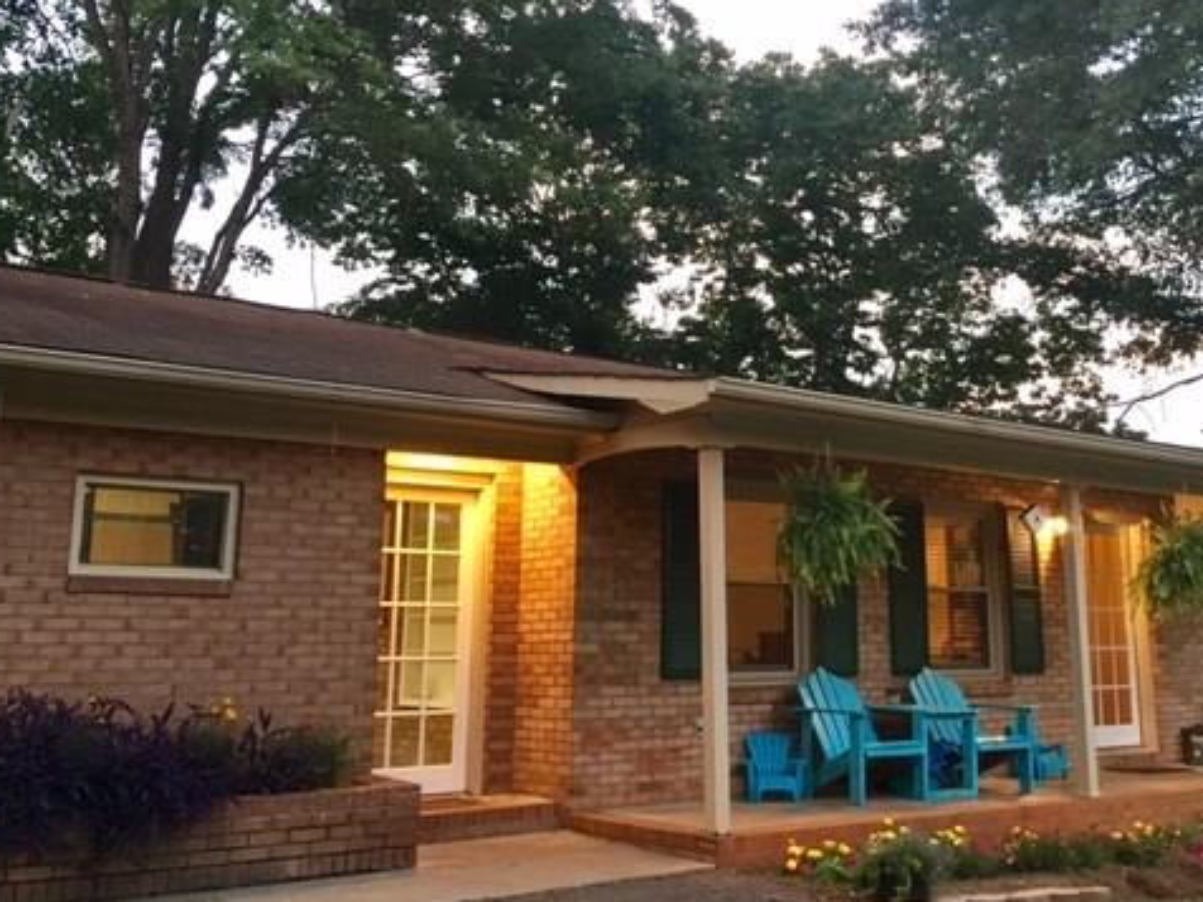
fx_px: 1355
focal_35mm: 39
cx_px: 735
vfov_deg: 36.7
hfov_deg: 47.5
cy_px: 382
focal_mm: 4.15
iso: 125
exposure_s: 1/30
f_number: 2.2
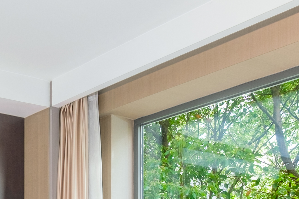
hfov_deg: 28.2
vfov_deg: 20.6
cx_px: -93
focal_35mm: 58
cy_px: 281
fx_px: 482
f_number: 8
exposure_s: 1/15
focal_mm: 8
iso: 320
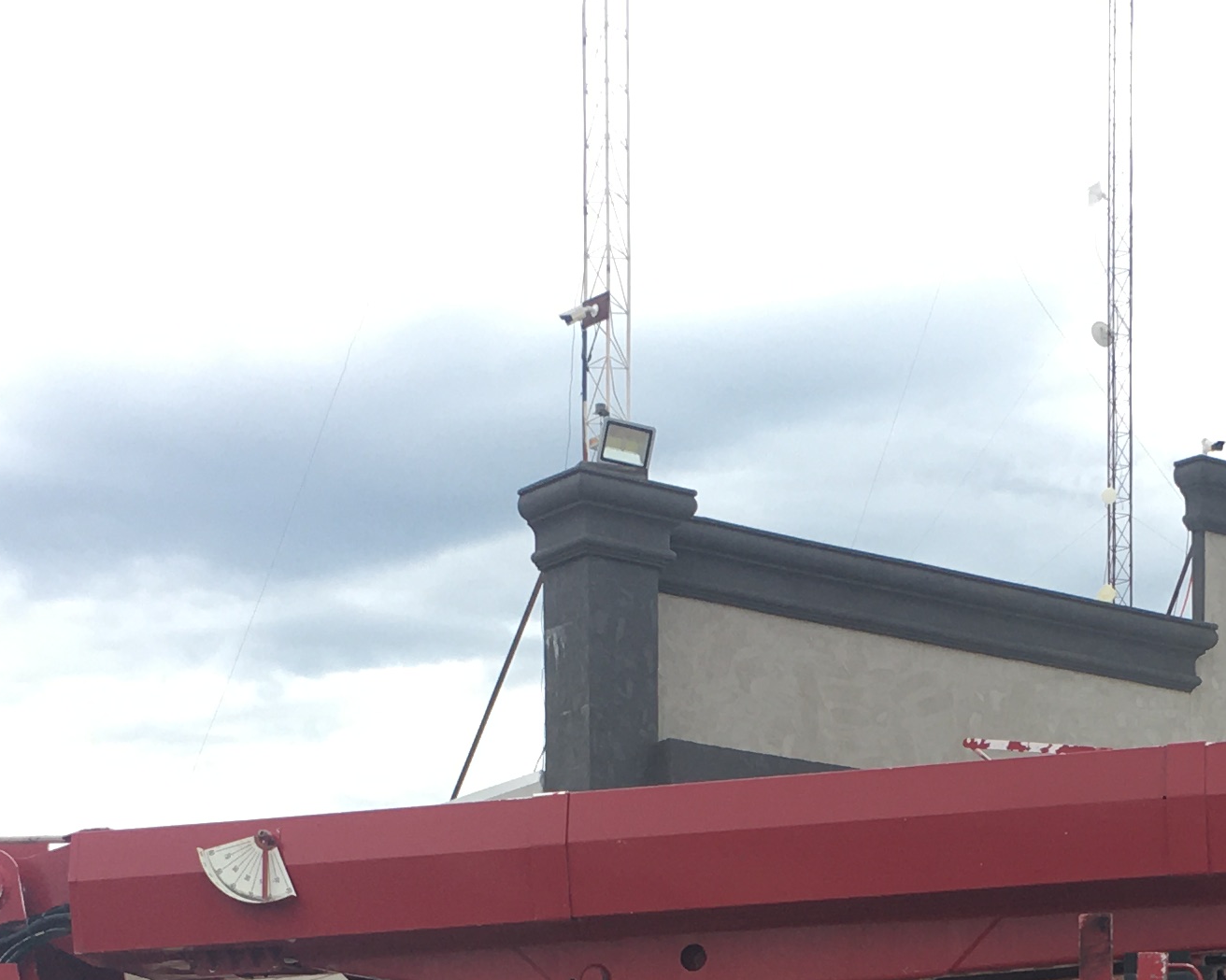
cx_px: 1018
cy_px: 1257
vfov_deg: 16.7
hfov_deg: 21.6
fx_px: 3156
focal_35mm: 87
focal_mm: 4.15
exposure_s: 1/712
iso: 25
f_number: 2.2
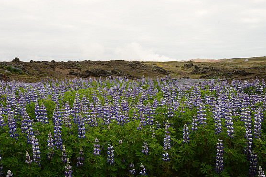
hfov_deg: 42.7
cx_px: 119
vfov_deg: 29.2
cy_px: 91
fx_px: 340
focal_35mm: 46
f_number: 11
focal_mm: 32
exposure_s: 1/90
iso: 100
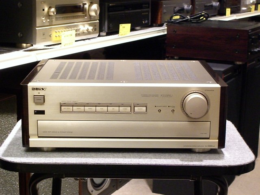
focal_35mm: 80
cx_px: 130
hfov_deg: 24.4
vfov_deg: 18.4
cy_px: 98
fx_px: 601
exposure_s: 1/30
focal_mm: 16.6
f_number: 4.4
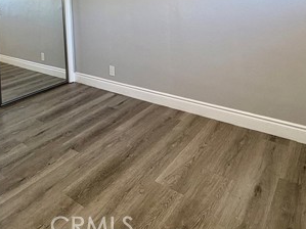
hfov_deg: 60.0
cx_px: 150
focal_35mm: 30
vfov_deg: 40.4
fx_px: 265
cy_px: -5
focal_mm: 2.22
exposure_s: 1/120
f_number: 2.2
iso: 160
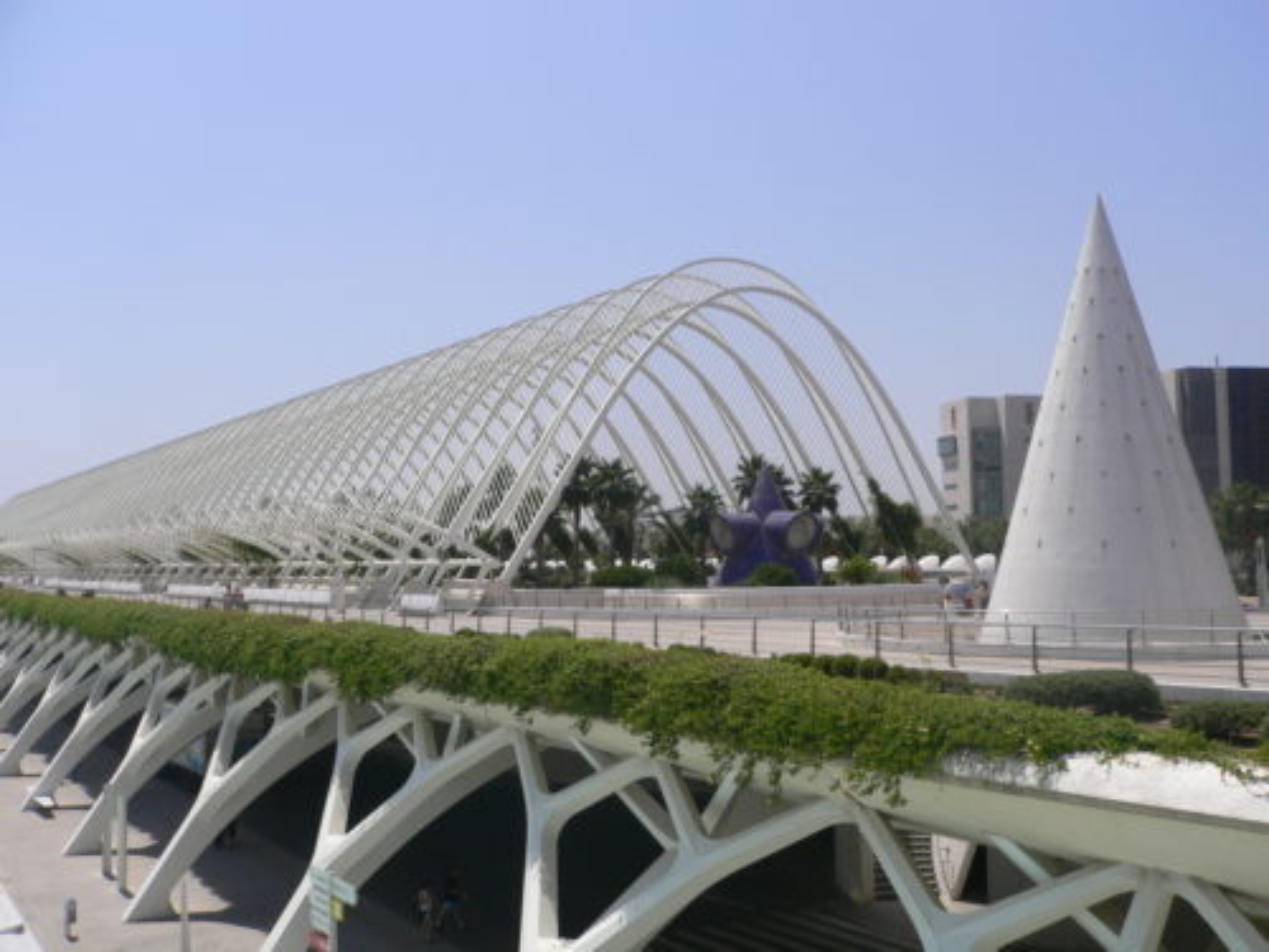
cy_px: 476
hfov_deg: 52.6
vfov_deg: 40.7
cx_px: 634
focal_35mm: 35
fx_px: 1283
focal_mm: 5.8
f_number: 5.6
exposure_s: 1/500
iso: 80
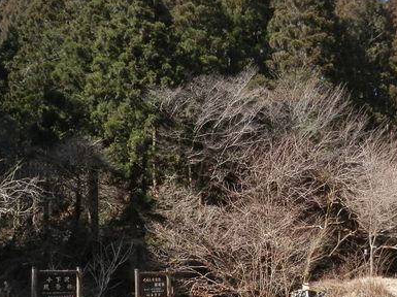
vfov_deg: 27.9
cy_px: 175
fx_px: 596
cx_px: 225
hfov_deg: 36.8
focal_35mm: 52
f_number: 3
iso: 80
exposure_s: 1/400
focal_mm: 4.5
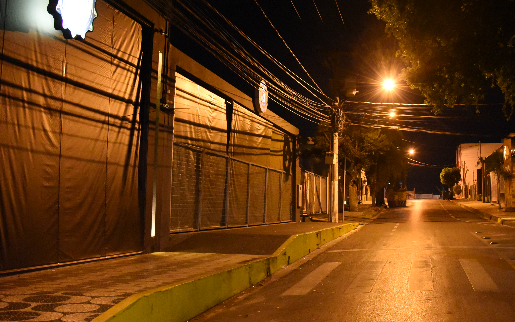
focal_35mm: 39
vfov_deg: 32.8
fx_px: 547
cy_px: 147
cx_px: 395
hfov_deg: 48.2
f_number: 4.5
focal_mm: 24
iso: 10000
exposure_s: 1/50
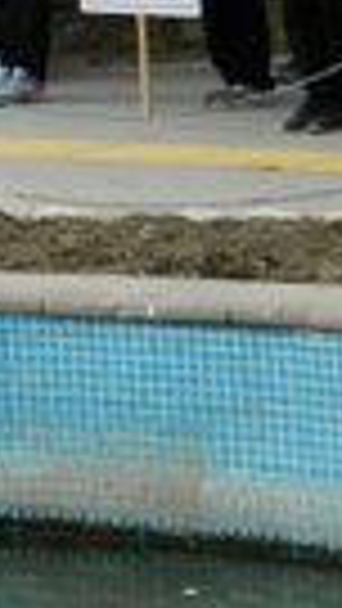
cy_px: -288
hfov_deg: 4.6
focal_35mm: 243
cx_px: -936
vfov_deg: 8.7
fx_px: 3915
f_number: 3.6
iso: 80
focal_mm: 8.4
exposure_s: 1/640
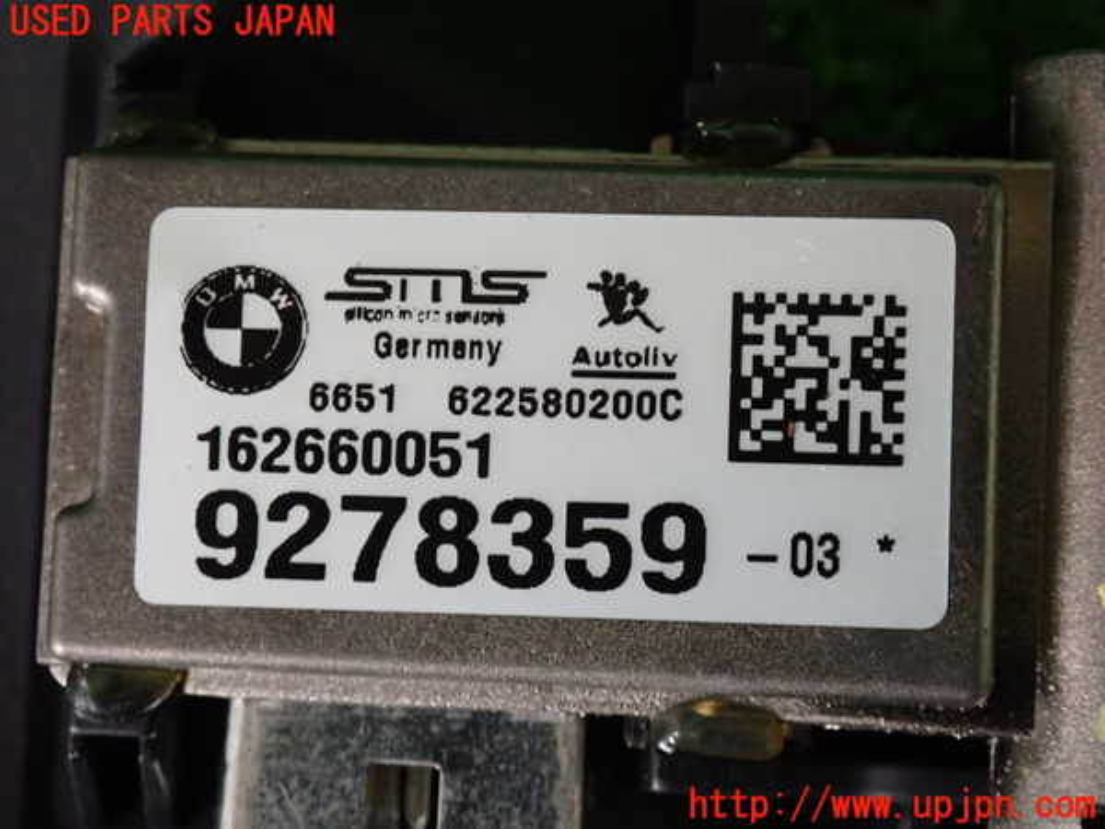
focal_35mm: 94
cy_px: 414
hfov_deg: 20.9
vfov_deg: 15.7
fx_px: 3001
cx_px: 552
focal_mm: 16.79
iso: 640
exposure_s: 1/100
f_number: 4.7
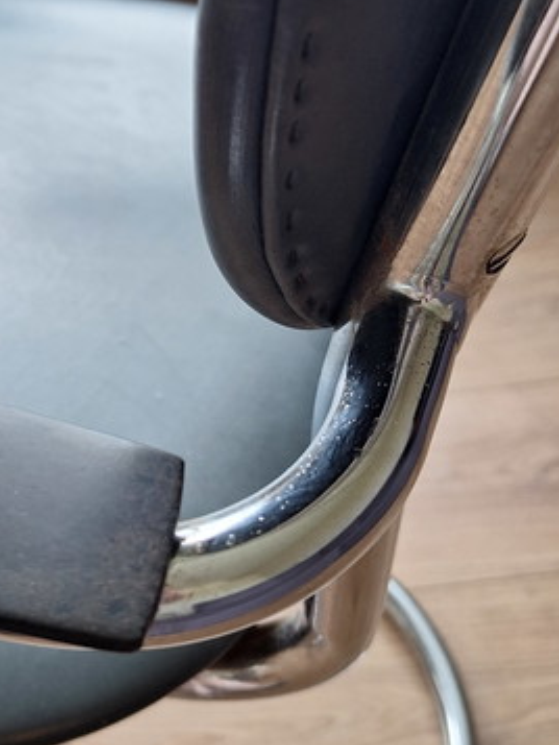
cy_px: 294
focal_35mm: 48
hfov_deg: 29.7
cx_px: 131
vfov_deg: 39.5
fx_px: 1033
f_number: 1.8
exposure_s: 1/50
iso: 80
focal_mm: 5.54
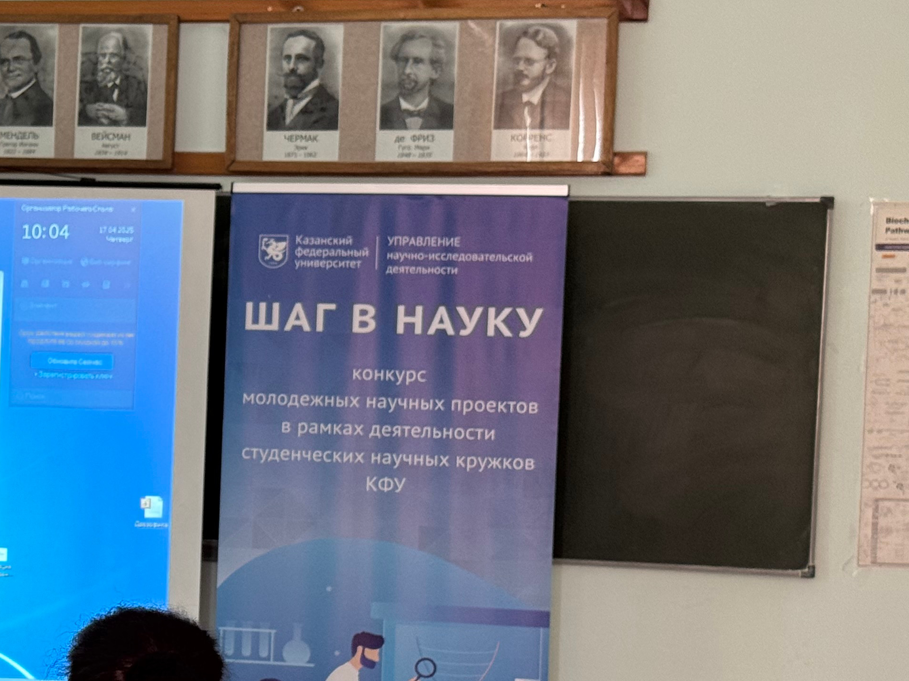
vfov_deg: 14.6
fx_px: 2652
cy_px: 488
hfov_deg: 18.9
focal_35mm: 101
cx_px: -6
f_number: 1.78
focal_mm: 6.76
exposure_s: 1/100
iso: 100
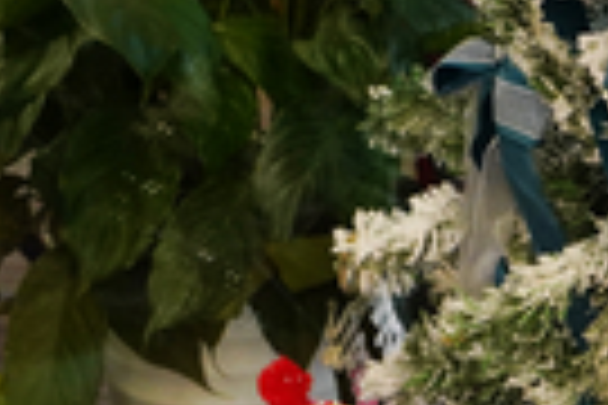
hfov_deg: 10.6
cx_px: 1085
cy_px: 810
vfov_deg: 7.3
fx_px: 3074
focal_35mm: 182
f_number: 5
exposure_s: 1/160
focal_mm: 41
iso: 3200
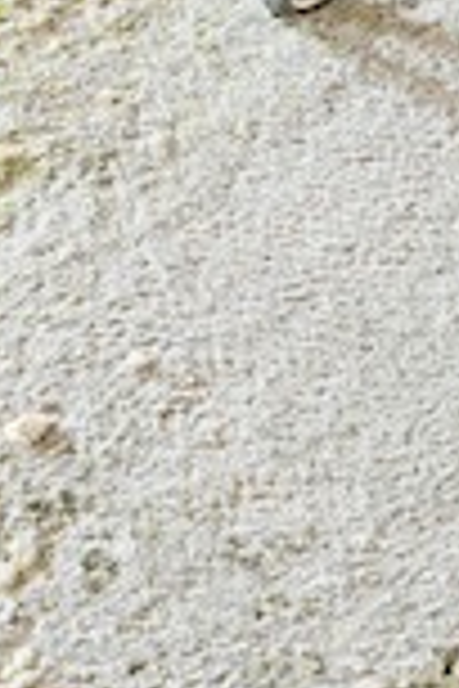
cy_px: 108
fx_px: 4284
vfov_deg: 9.2
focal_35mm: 224
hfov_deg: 6.1
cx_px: 212
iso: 160
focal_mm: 38
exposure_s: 2.5
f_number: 6.3
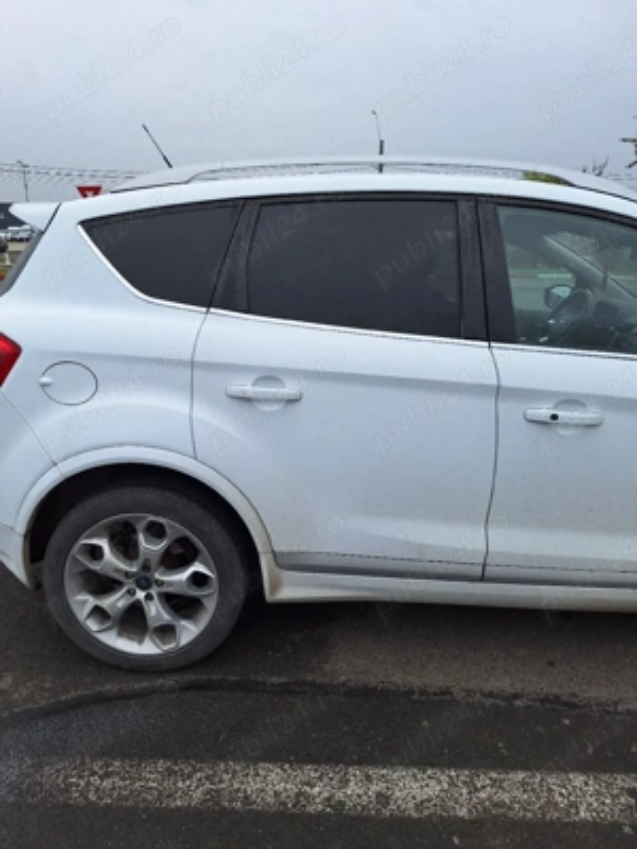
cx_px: 318
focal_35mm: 23
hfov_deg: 58.9
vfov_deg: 73.9
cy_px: 424
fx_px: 564
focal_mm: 5.54
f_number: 1.8
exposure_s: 1/435
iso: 40
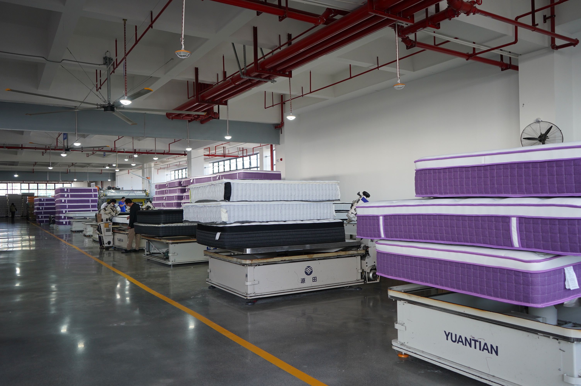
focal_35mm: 28
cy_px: 193
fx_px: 451
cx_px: 290
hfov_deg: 65.5
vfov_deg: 46.3
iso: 640
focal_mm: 28
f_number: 4
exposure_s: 1/160
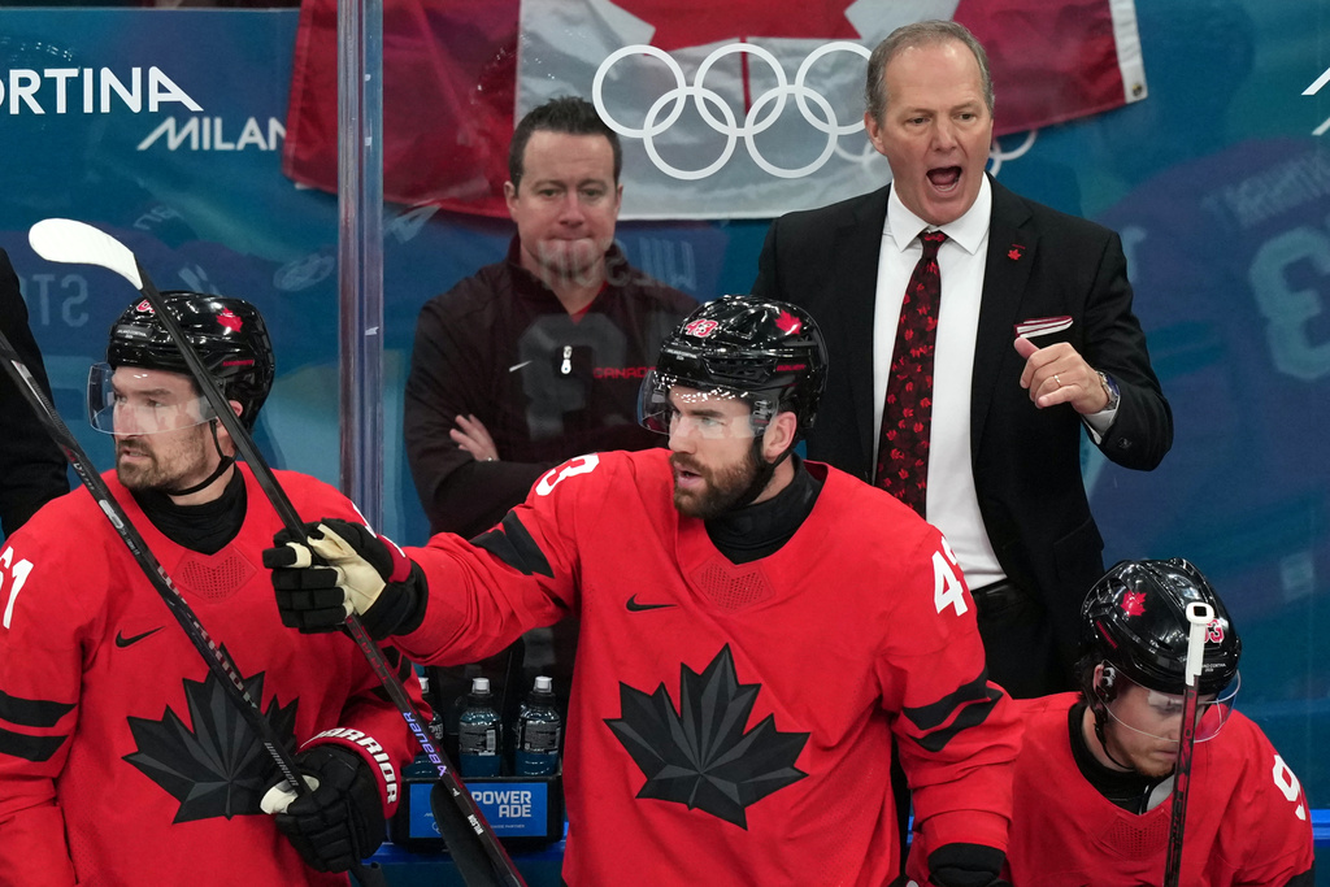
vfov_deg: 3.4
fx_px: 14779
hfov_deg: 5.2
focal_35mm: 400
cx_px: 665
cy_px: 444
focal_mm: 400
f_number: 3.5
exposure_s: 1/2000
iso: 2000
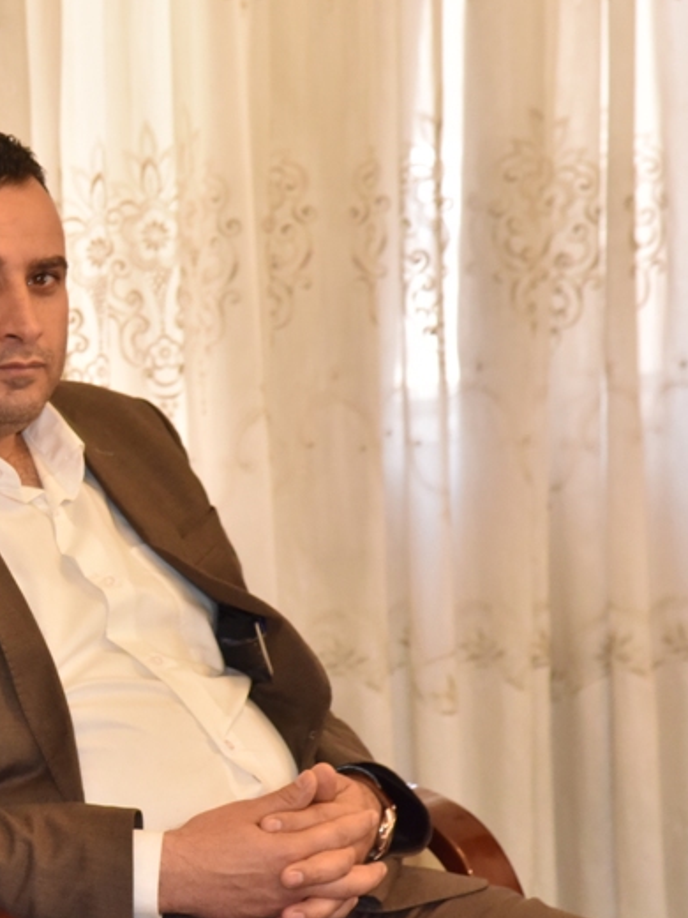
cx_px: -185
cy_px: 469
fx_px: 4770
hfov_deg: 8.2
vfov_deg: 11.0
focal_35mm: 180
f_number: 7.1
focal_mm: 95
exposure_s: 1/200
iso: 3200
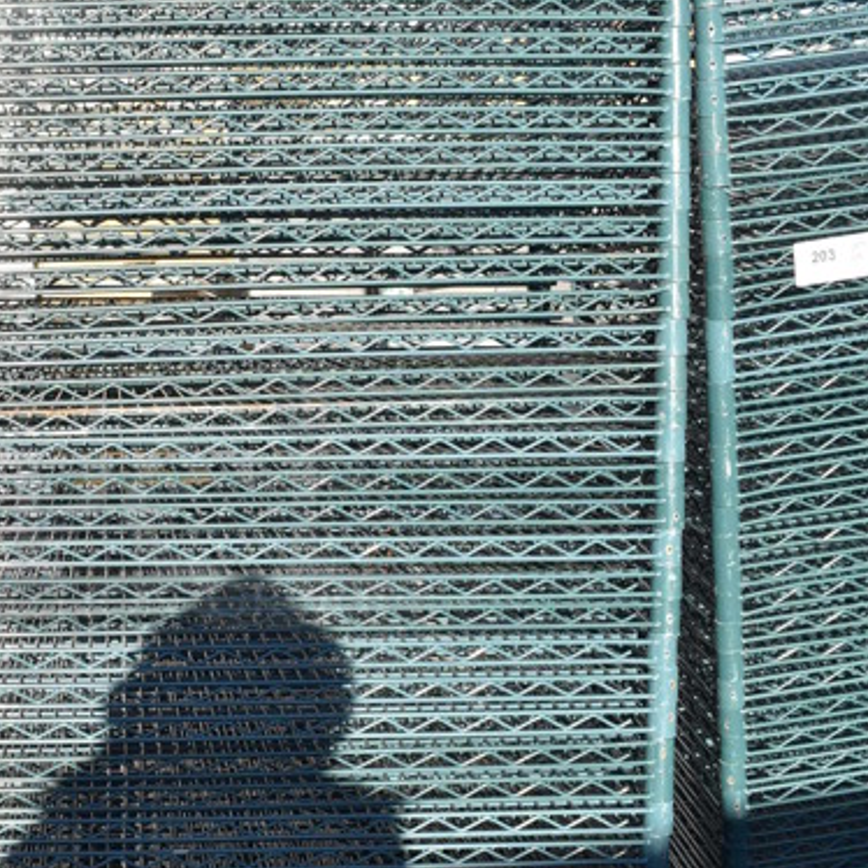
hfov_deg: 29.8
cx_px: 167
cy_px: 505
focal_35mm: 56
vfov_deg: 30.5
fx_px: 1589
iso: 180
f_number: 8
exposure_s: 1/250
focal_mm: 18
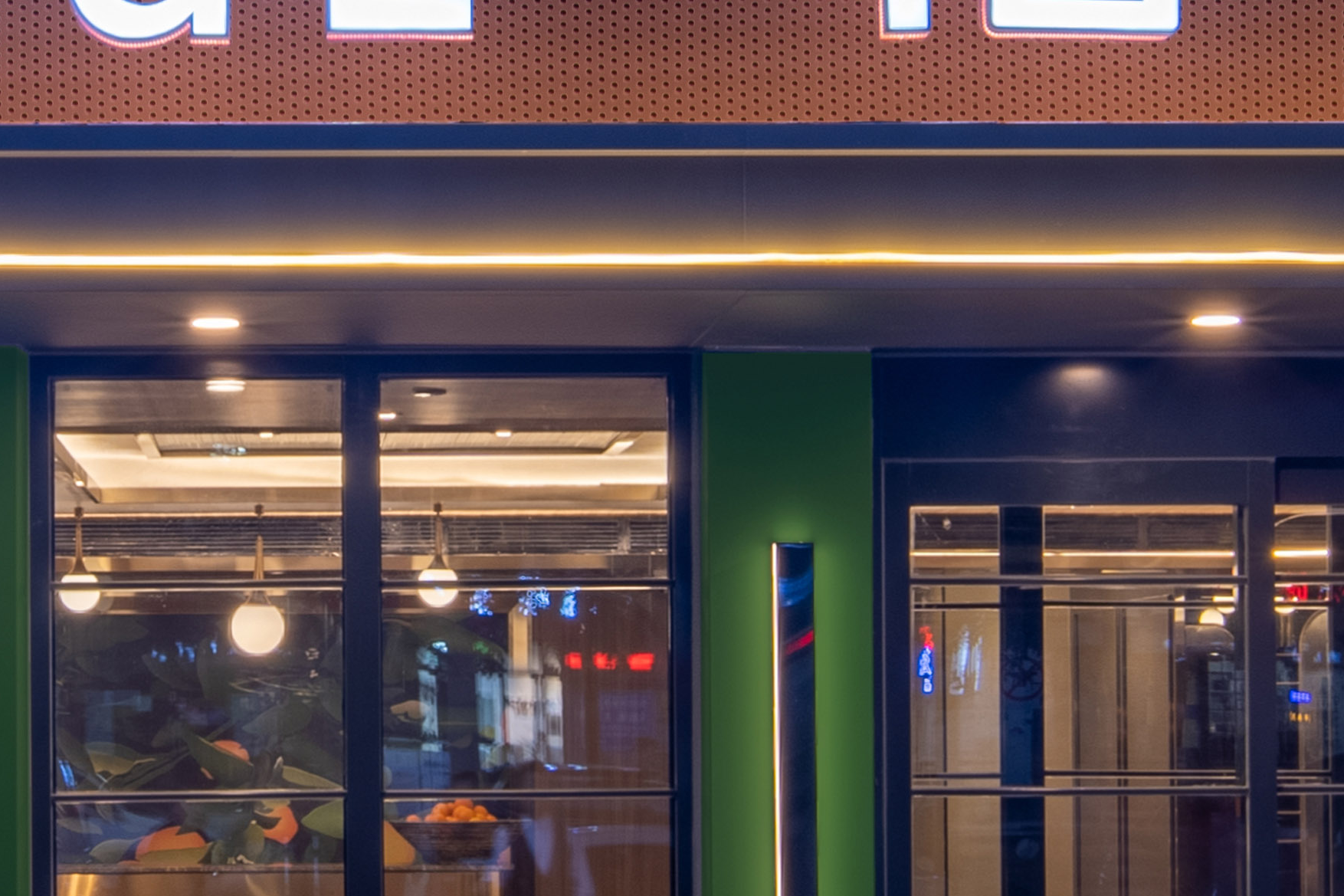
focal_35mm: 81
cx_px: 138
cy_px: -8
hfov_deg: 24.4
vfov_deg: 16.5
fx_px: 3023
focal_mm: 15
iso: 50
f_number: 14
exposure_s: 1/2.5
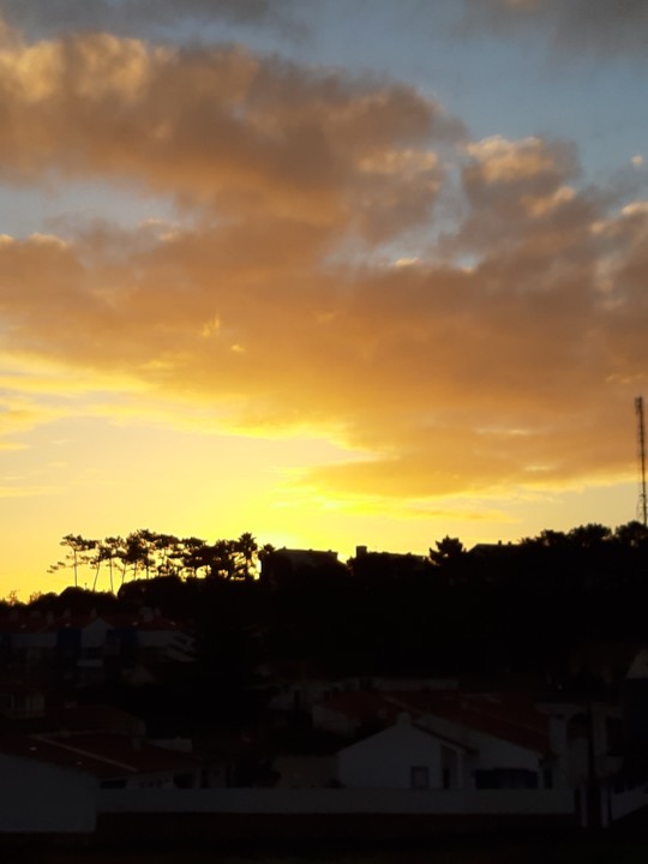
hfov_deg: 51.4
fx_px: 674
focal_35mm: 27
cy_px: 432
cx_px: 324
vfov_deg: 65.3
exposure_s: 1/1222
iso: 40
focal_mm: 3.93
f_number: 1.7
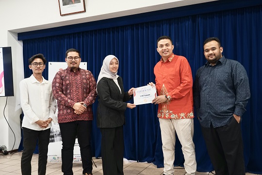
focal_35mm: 35
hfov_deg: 54.4
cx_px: 131
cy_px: 88
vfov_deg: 37.9
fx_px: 255
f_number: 4
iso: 1000
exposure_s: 1/20
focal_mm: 35
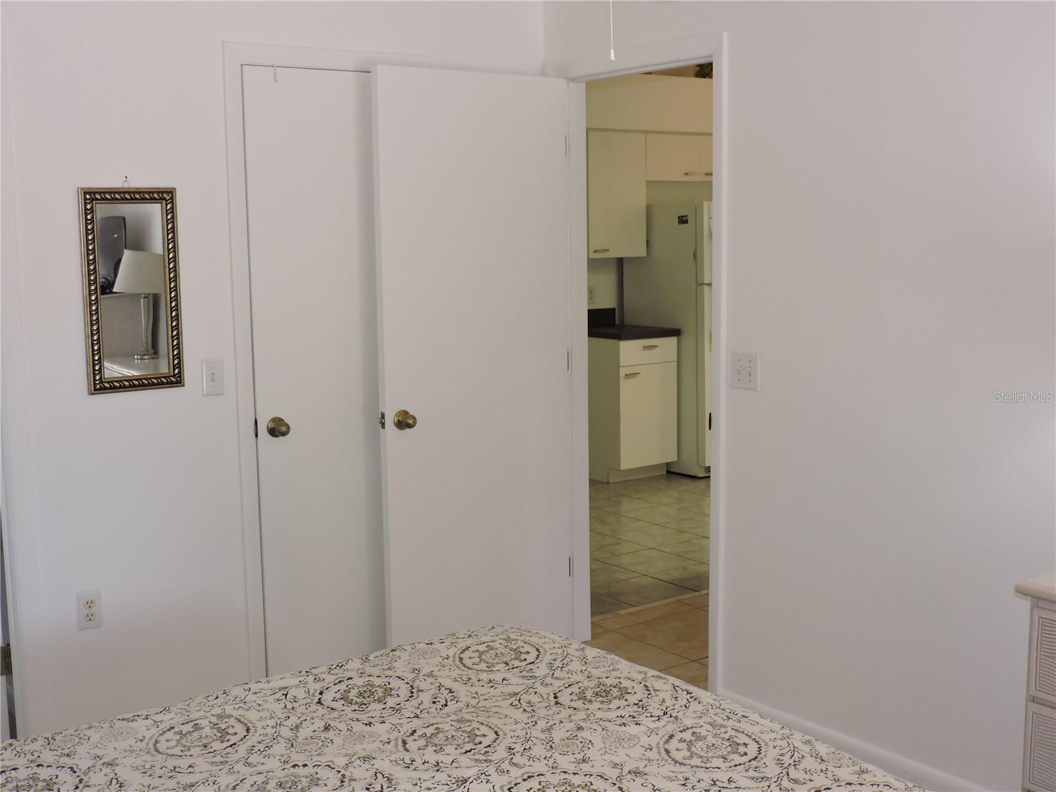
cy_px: 396
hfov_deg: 43.9
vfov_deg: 33.6
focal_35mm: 43
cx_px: 528
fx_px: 1312
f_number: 3.4
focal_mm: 7.7
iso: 320
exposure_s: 1/50
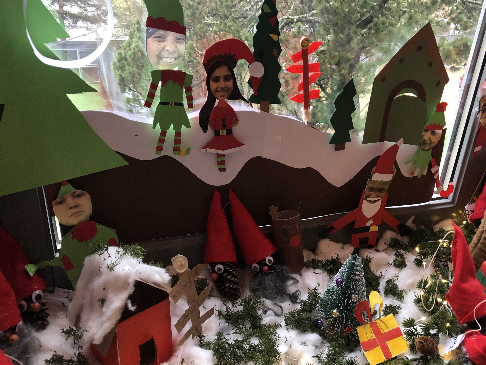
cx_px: 253
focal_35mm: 33
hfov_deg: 55.3
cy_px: 191
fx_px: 463
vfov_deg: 42.9
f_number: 1.8
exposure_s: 1/17
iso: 80
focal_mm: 3.99
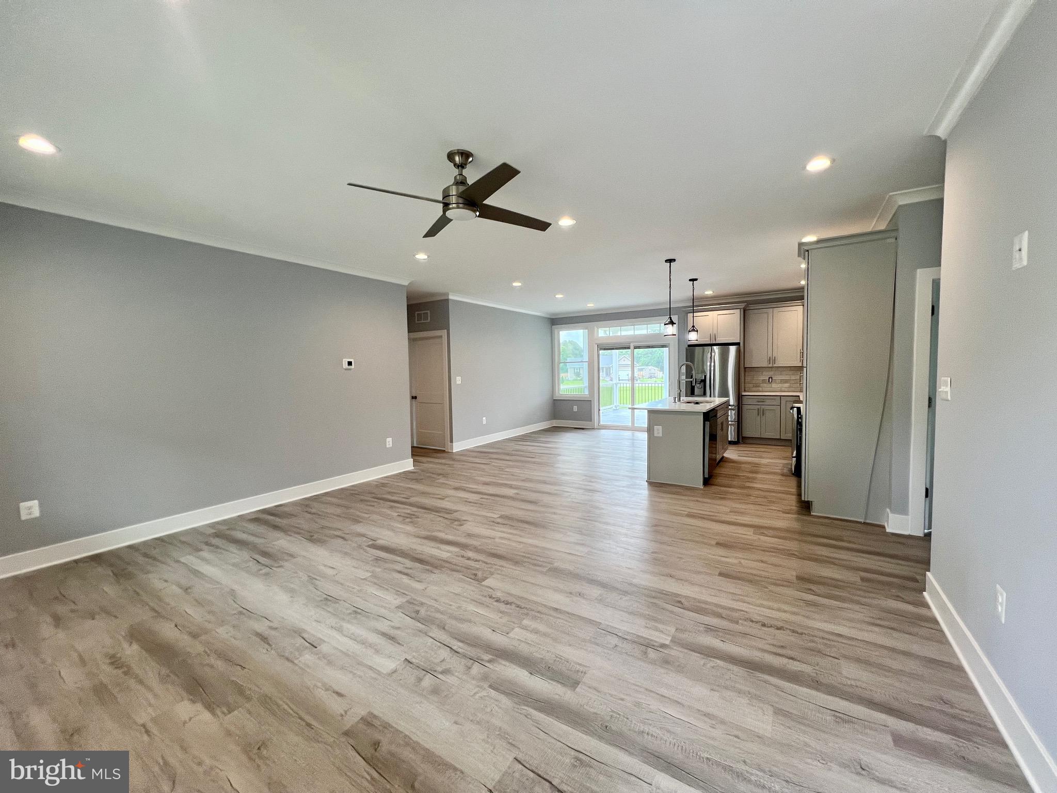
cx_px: 528
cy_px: 396
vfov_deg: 89.9
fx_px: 397
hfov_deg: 106.2
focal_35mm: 13
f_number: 1.8
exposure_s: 1/120
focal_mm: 1.57
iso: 125
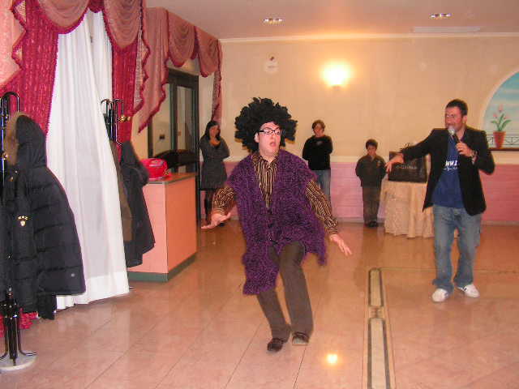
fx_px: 540
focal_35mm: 36
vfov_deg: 39.7
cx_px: 260
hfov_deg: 51.4
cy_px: 194
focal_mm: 6
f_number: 3.2
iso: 200
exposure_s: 1/40
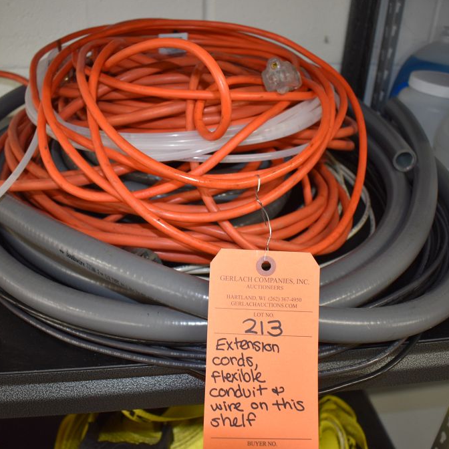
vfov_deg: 47.2
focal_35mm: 35
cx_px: 206
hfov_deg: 47.2
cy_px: 225
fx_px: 514
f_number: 4
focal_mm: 18
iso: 800
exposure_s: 1/60
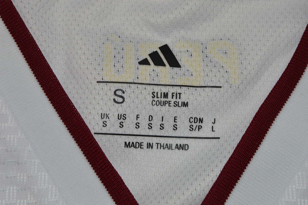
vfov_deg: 8.7
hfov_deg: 13.1
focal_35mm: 158
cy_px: 102
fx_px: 1346
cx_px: 154
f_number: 14
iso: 400
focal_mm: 105
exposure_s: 1/200
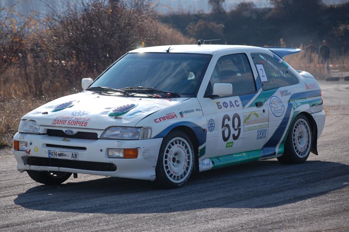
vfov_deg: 10.7
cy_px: 116
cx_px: 174
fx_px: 1235
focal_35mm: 128
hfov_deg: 16.1
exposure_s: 1/1250
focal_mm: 85
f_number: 5
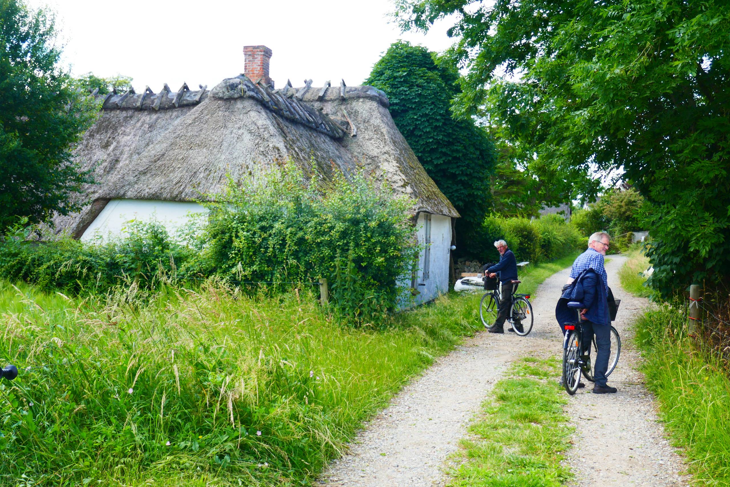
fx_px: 892
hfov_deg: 44.5
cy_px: 244
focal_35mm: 44
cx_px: 365
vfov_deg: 30.5
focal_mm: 16.2
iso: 125
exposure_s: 1/250
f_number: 4
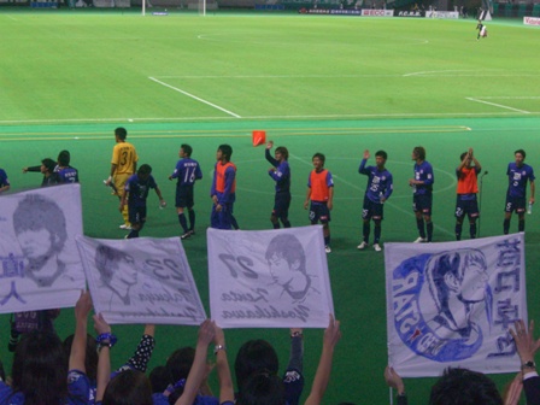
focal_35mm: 78
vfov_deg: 18.9
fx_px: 1217
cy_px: 202
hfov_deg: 25.0
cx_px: 270
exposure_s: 1/60
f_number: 4.3
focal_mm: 16.3
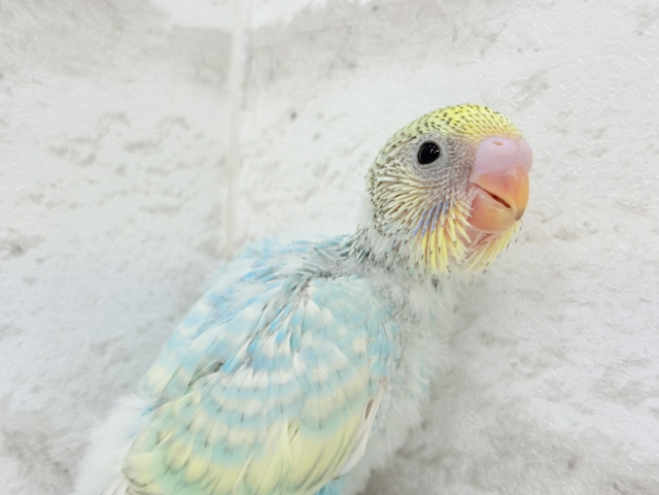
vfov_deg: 28.0
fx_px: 990
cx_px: 330
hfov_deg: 36.8
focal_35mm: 52
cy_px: 248
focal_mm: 5.96
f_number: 1.6
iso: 100
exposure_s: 1/100
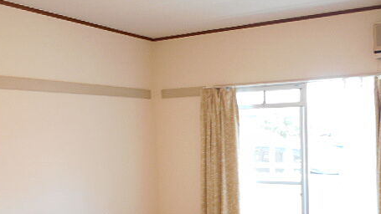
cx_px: 243
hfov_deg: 44.1
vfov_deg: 25.6
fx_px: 465
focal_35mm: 46
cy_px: 162
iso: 110
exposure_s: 1/30
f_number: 3.4
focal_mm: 5.1
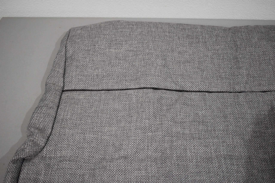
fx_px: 309
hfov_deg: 47.9
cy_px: 92
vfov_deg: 33.0
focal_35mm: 40
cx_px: 138
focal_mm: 27
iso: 800
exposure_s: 1/250
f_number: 4
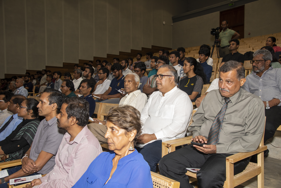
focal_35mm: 32
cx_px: 140
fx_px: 250
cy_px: 94
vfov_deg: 41.1
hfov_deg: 58.7
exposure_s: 1/125
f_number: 6.3
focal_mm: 32
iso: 400
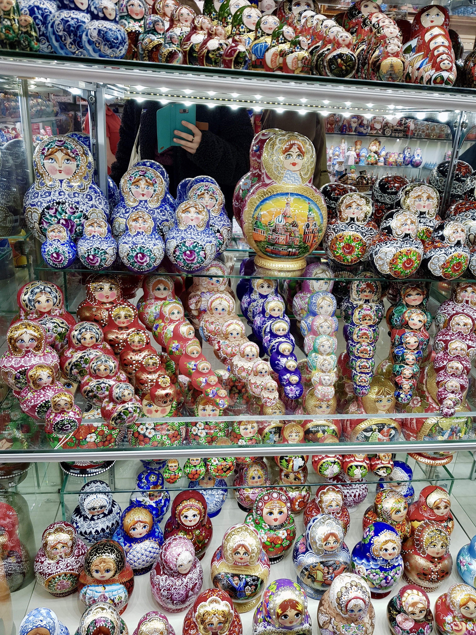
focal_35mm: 26
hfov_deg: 53.1
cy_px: 318
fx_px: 477
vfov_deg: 67.3
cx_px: 238
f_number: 1.7
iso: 40
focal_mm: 4.2
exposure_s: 1/241
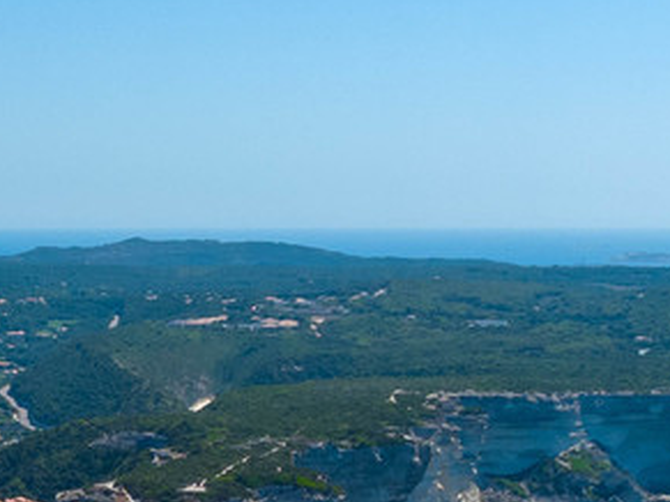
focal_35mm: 132
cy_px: 614
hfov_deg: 14.2
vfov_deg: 11.0
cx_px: -256
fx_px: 2554
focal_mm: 12.3
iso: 100
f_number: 8
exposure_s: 1/400
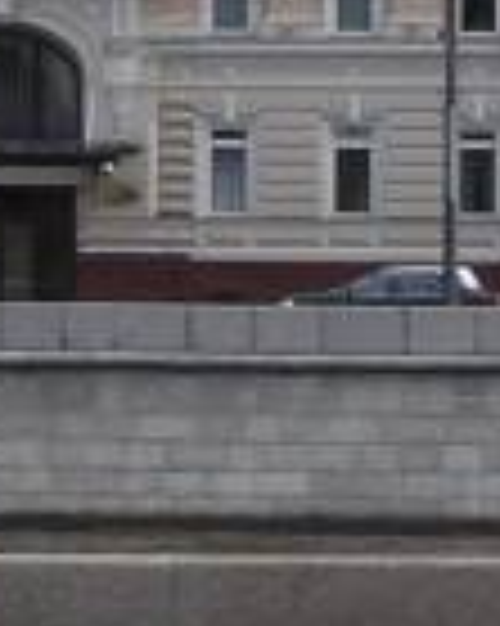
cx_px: 77
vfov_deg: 6.1
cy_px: -203
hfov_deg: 4.9
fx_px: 5815
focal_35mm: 314
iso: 100
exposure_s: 1/222
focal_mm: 8.5
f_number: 6.6
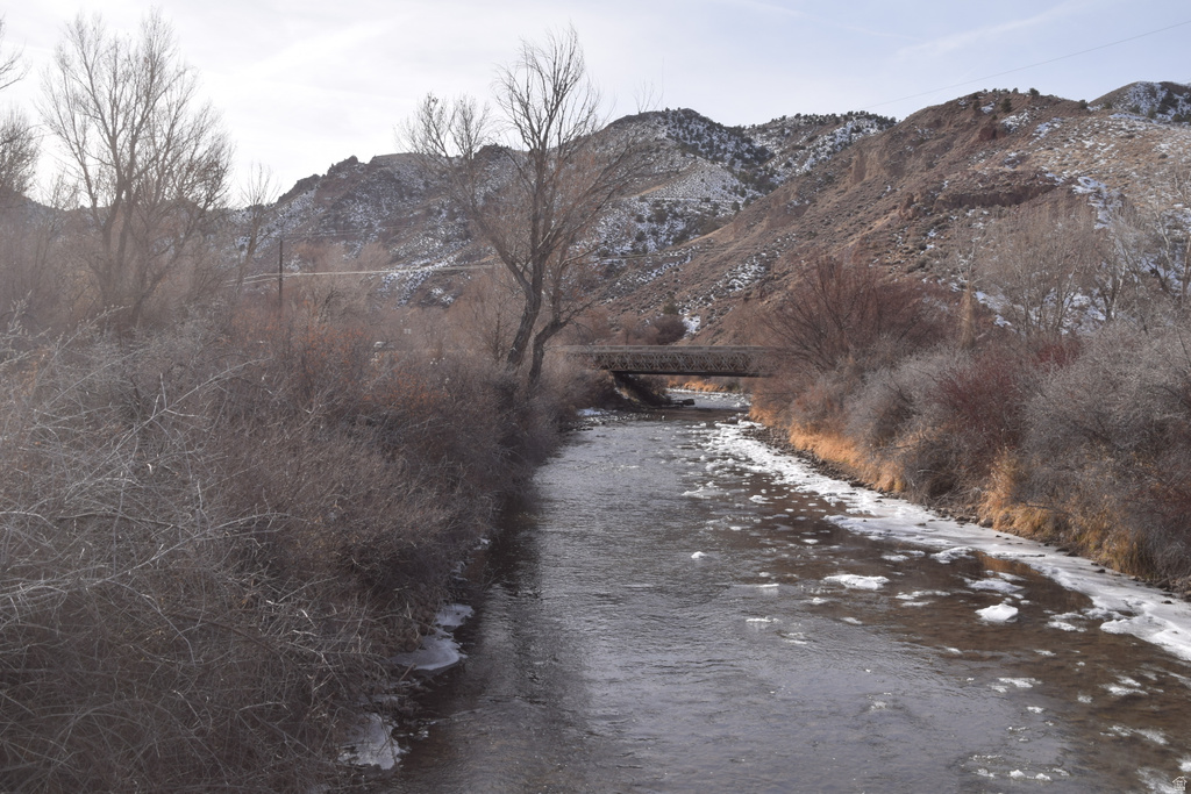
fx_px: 1092
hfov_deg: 57.2
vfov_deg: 40.0
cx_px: 596
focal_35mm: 33
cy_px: 397
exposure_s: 1/200
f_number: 10
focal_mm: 22
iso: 100
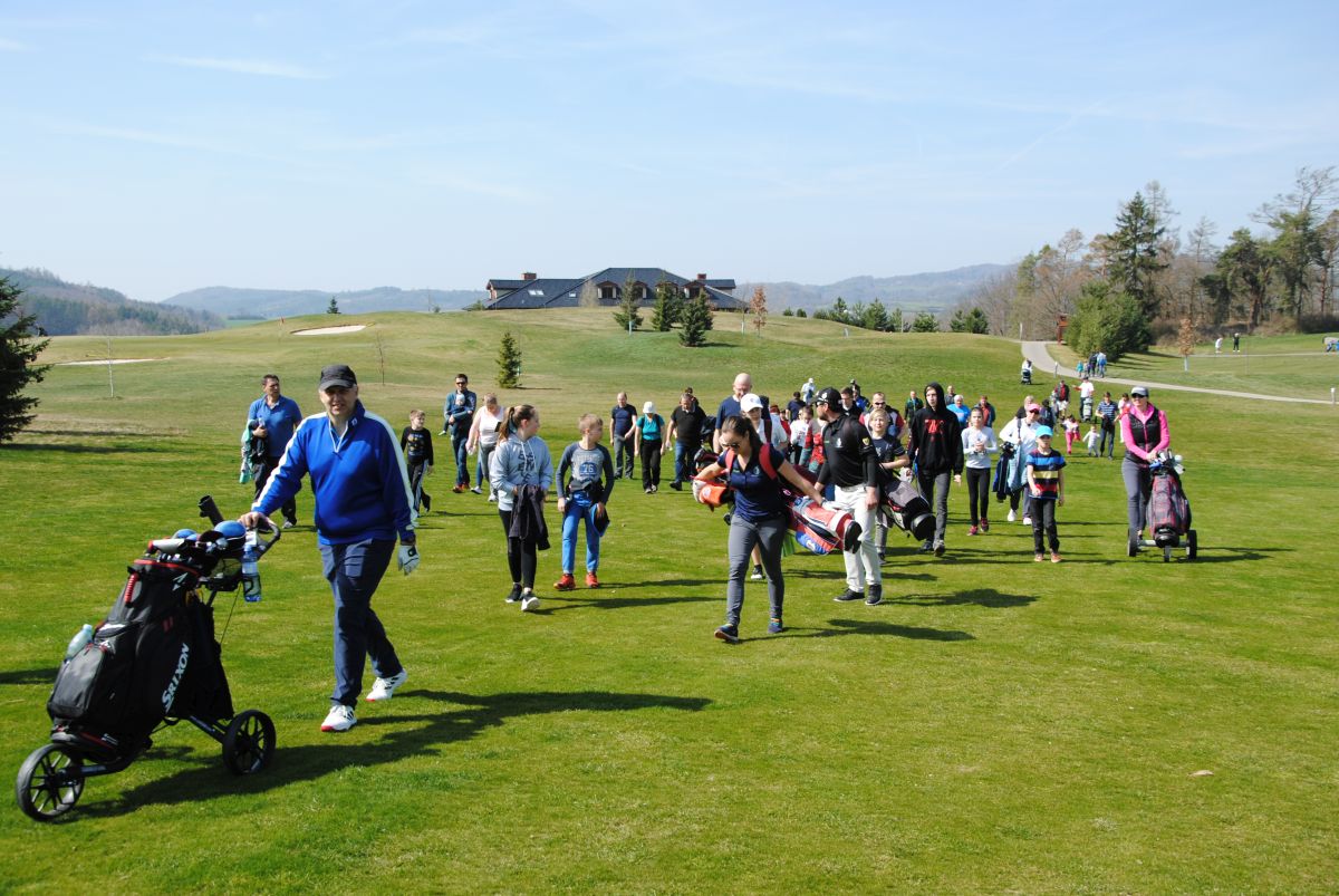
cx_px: 670
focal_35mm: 38
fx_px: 1396
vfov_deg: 35.6
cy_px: 448
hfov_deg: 51.2
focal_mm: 25
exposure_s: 1/200
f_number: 7.1
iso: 100
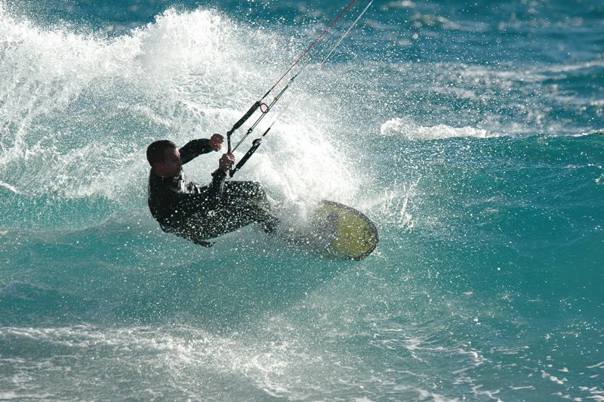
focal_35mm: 405
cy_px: 201
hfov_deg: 5.1
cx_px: 302
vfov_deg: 3.4
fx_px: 6789
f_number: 5
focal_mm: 270
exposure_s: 1/1250
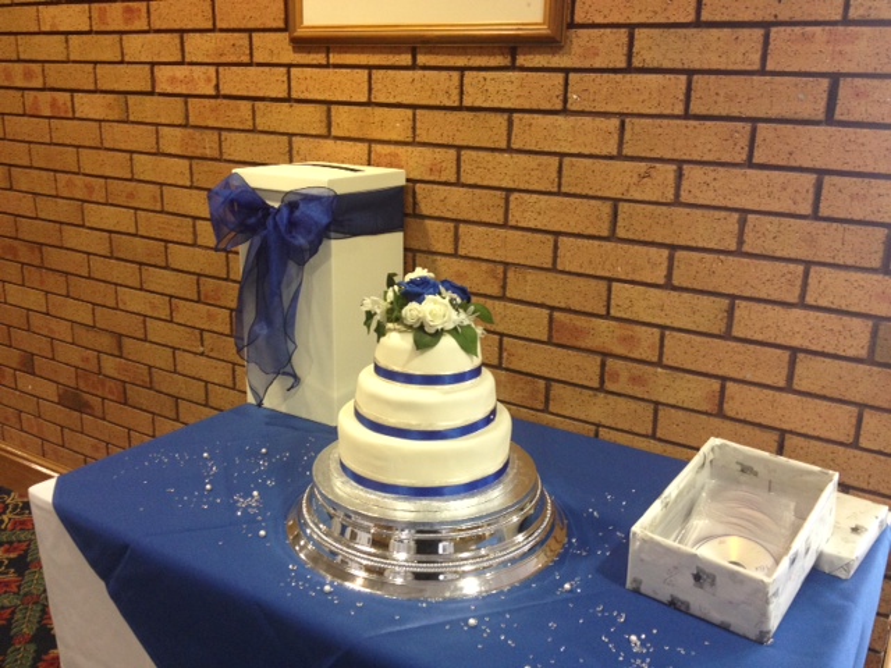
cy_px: 334
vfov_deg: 40.7
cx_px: 446
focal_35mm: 35
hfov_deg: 52.6
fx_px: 901
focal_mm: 4.28
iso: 125
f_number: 2.4
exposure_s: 1/20
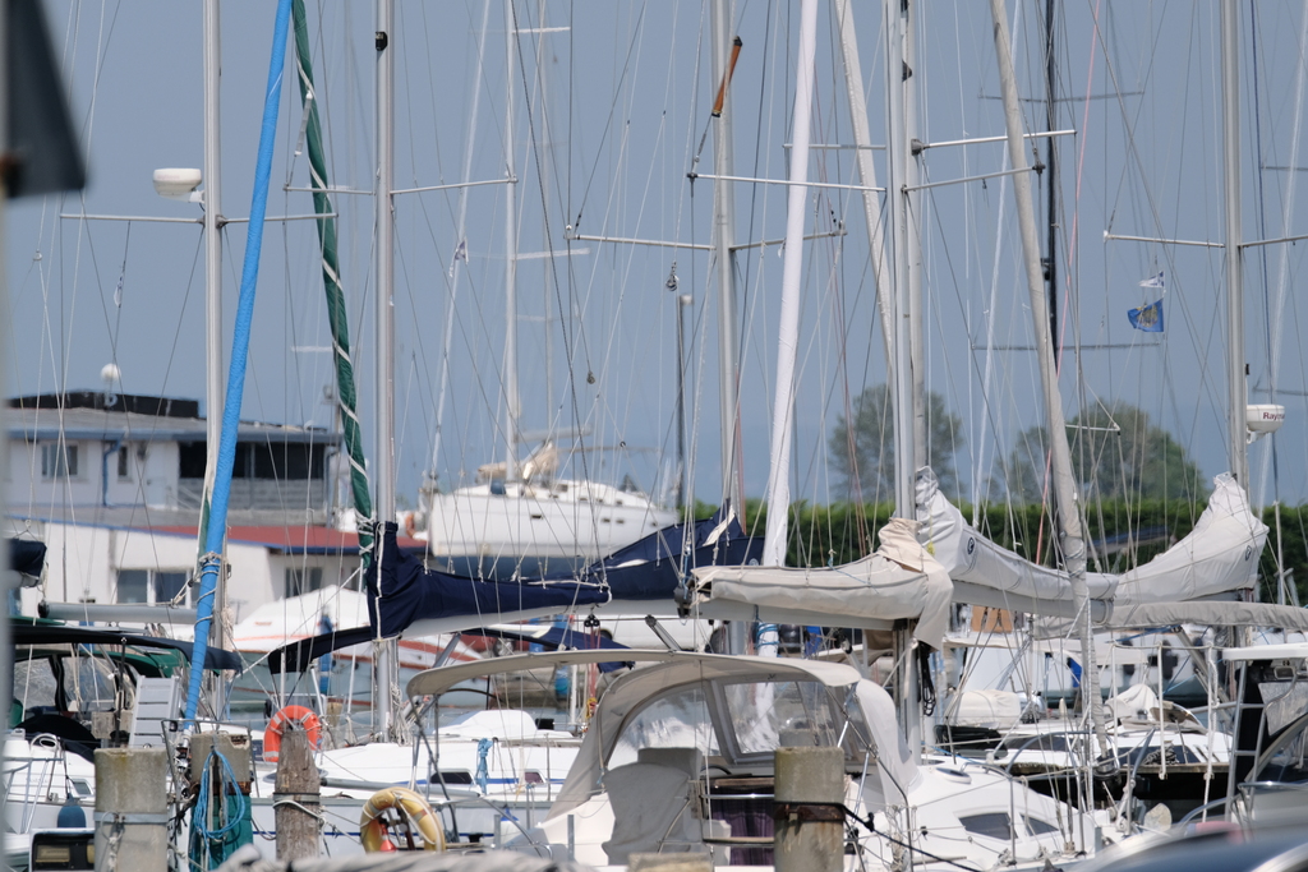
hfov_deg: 3.4
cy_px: 436
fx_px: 21802
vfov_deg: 2.3
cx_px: 654
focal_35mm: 600
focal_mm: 400
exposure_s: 1/1500
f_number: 6.3
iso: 320
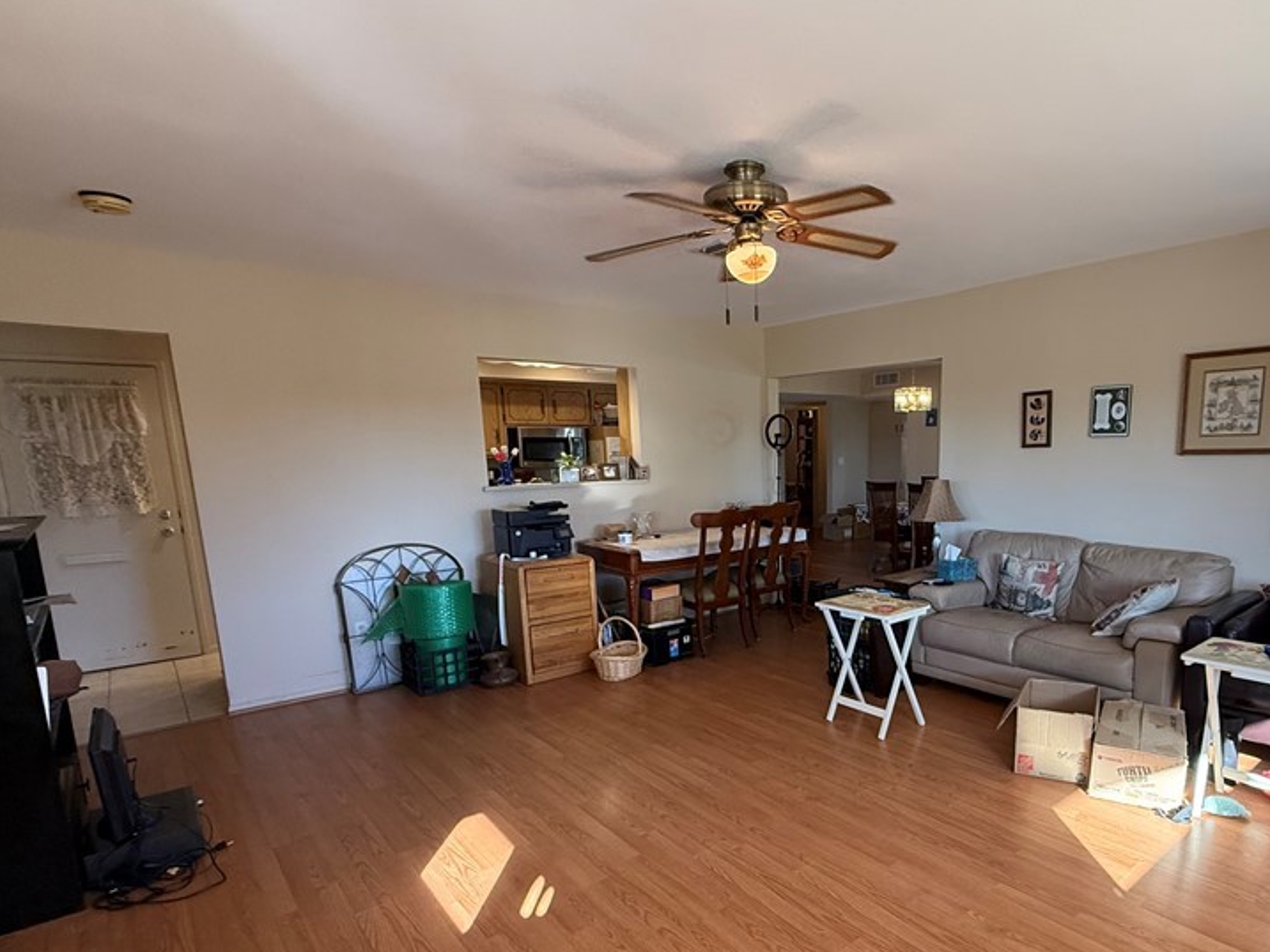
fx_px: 734
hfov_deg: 80.3
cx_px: 790
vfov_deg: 65.2
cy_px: 582
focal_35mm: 20
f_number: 2.2
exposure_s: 1/99
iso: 320
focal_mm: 2.22
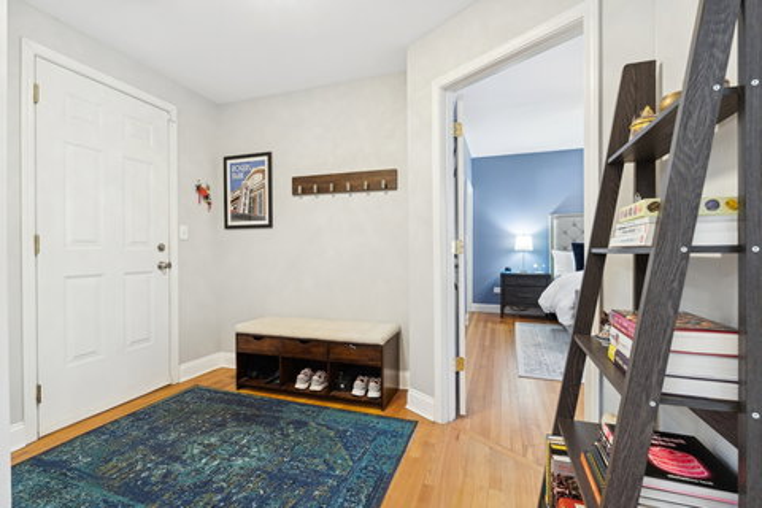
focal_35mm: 16
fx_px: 339
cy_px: 254
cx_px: 381
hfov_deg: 96.7
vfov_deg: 73.7
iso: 320
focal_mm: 16
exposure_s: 1/13
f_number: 8
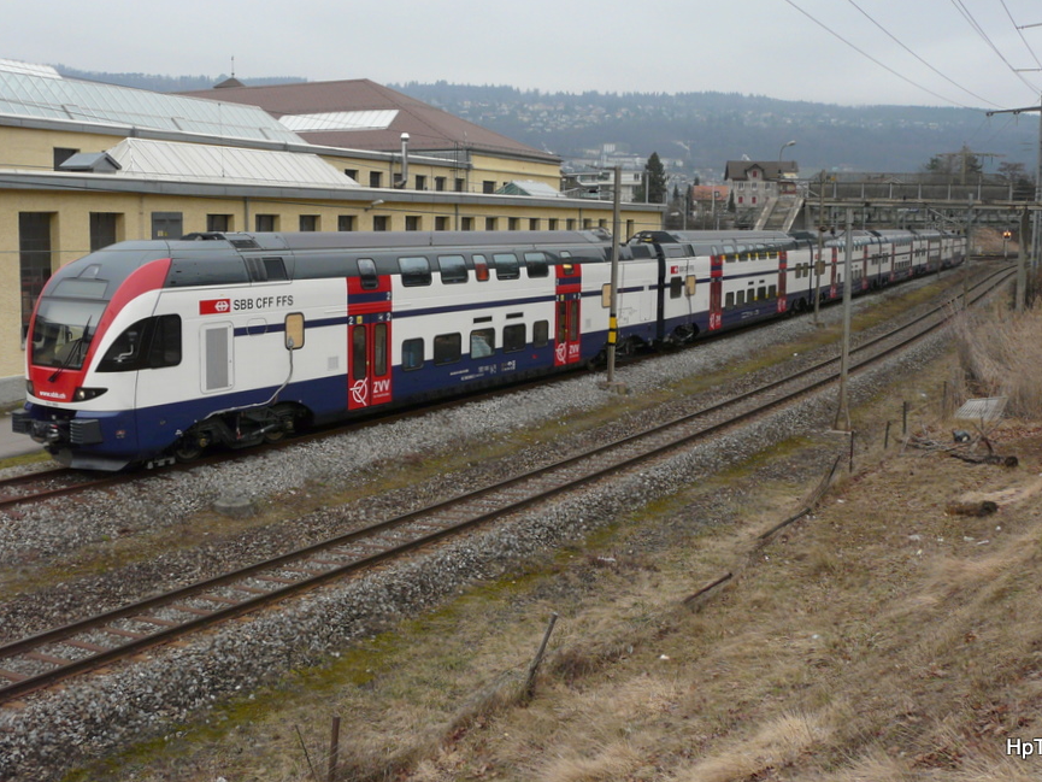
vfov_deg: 38.6
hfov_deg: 50.1
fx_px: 1114
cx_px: 473
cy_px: 331
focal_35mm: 37
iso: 125
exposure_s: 1/125
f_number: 2.8
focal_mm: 5.2
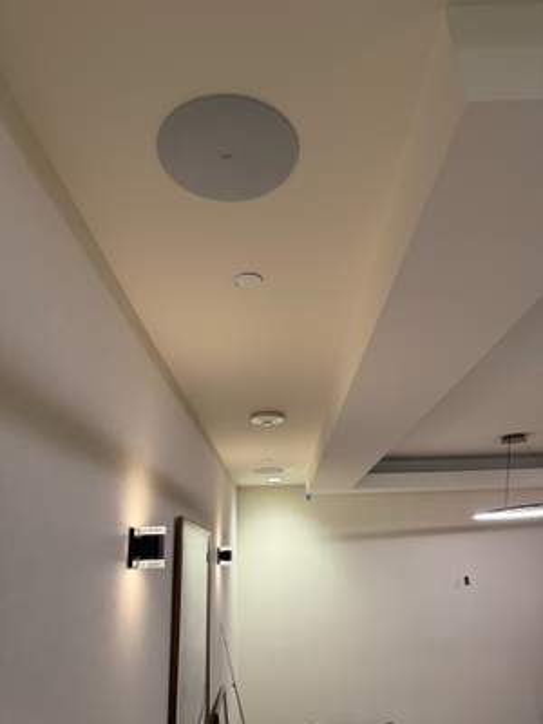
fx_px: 502
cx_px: 272
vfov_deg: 71.6
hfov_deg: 56.8
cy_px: 362
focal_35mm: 24
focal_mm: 6.76
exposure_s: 1/60
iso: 160
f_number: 1.78
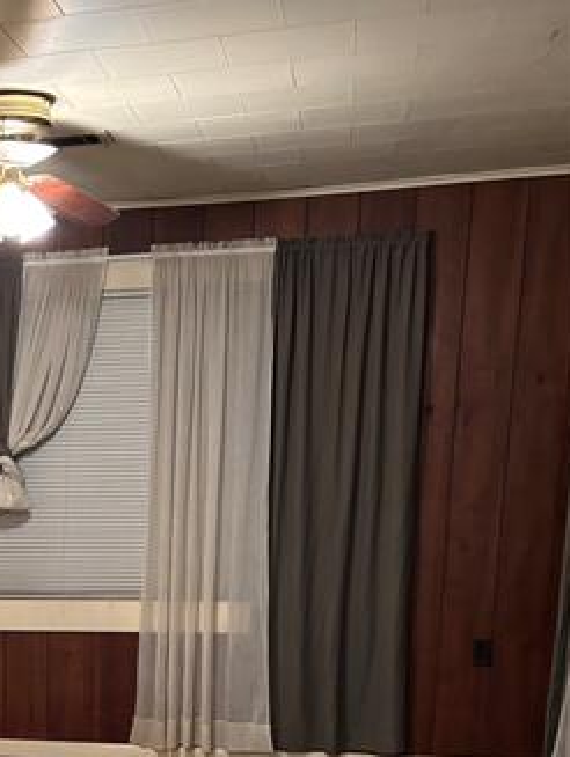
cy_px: 722
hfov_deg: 22.5
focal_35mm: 61
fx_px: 1337
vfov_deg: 29.9
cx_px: -83
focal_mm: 5.96
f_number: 1.6
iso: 400
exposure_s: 1/40
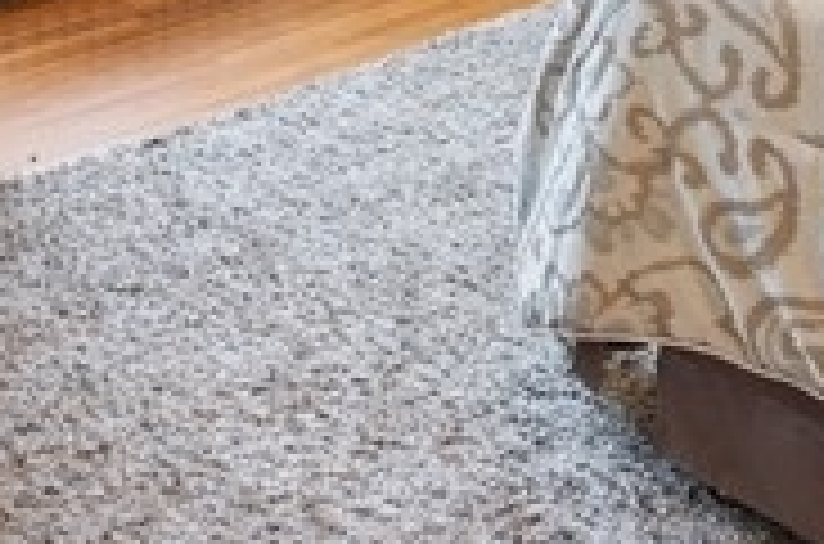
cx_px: 252
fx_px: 1575
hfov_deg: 29.0
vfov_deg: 16.1
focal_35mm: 69
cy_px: -477
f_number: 9.5
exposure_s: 1/15
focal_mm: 14
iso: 400
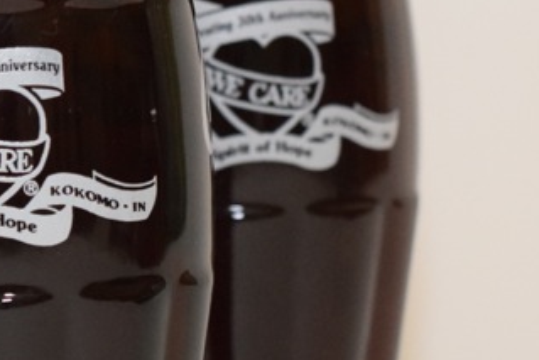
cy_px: 48
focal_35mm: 259
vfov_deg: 5.3
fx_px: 3873
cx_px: 10
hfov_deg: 7.9
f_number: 5.6
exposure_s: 1/60
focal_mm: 55
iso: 3200
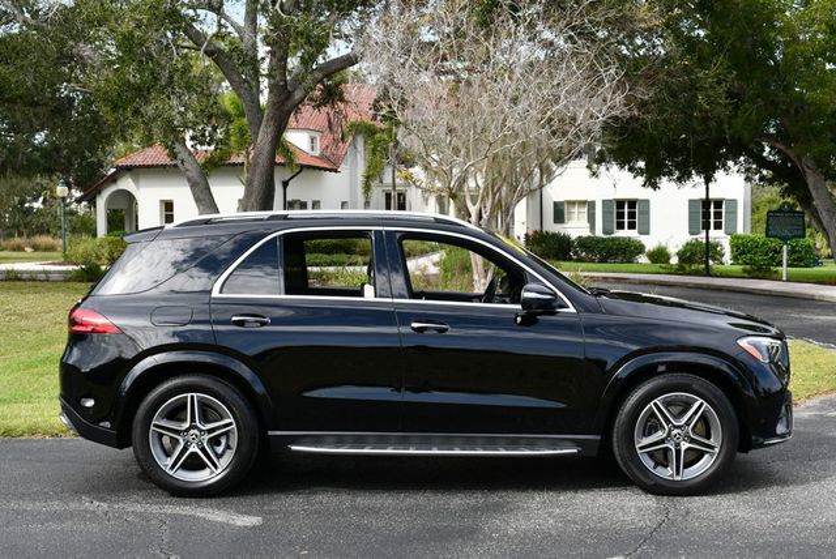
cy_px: 280
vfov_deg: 27.0
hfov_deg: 39.6
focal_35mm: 50
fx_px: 1162
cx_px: 418
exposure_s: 1/250
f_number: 8
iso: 180
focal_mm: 25
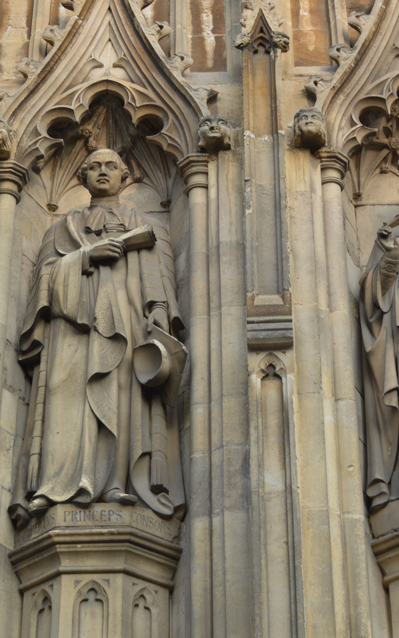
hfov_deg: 14.8
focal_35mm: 88
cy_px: 313
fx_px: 1531
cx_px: 255
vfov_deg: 23.6
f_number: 5.6
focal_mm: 32
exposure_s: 1/125
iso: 125
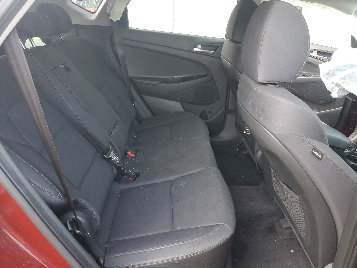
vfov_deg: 53.1
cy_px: 134
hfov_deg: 67.3
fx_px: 268
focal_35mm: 26
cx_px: 178
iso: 119
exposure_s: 1/60.2
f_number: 1.5
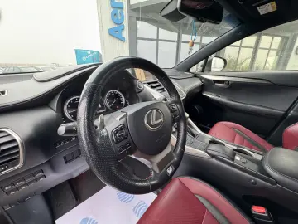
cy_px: 112
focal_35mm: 14
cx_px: 149
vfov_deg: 85.7
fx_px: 121
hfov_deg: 102.1
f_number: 2.2
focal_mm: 2.22
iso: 320
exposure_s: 1/60
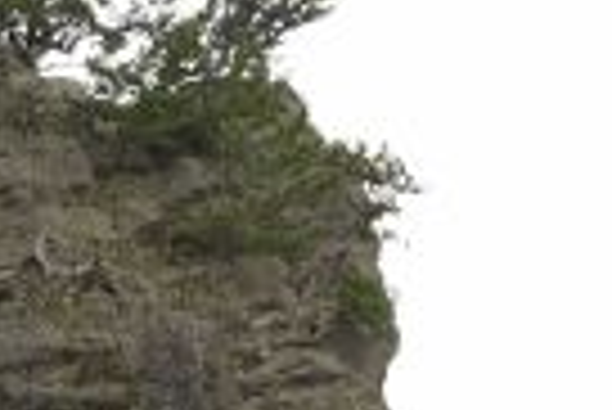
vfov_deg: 6.3
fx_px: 3744
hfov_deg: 8.9
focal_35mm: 220
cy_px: 279
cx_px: -549
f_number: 10
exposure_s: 1/100
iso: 200
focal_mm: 18
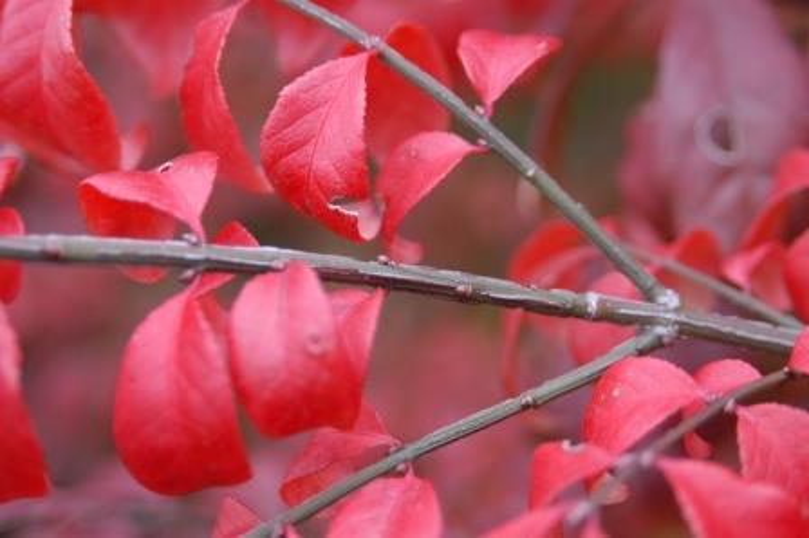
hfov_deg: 18.2
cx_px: 404
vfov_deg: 12.2
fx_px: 2526
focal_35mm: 112
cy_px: 269
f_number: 4.5
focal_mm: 75
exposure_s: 1/80
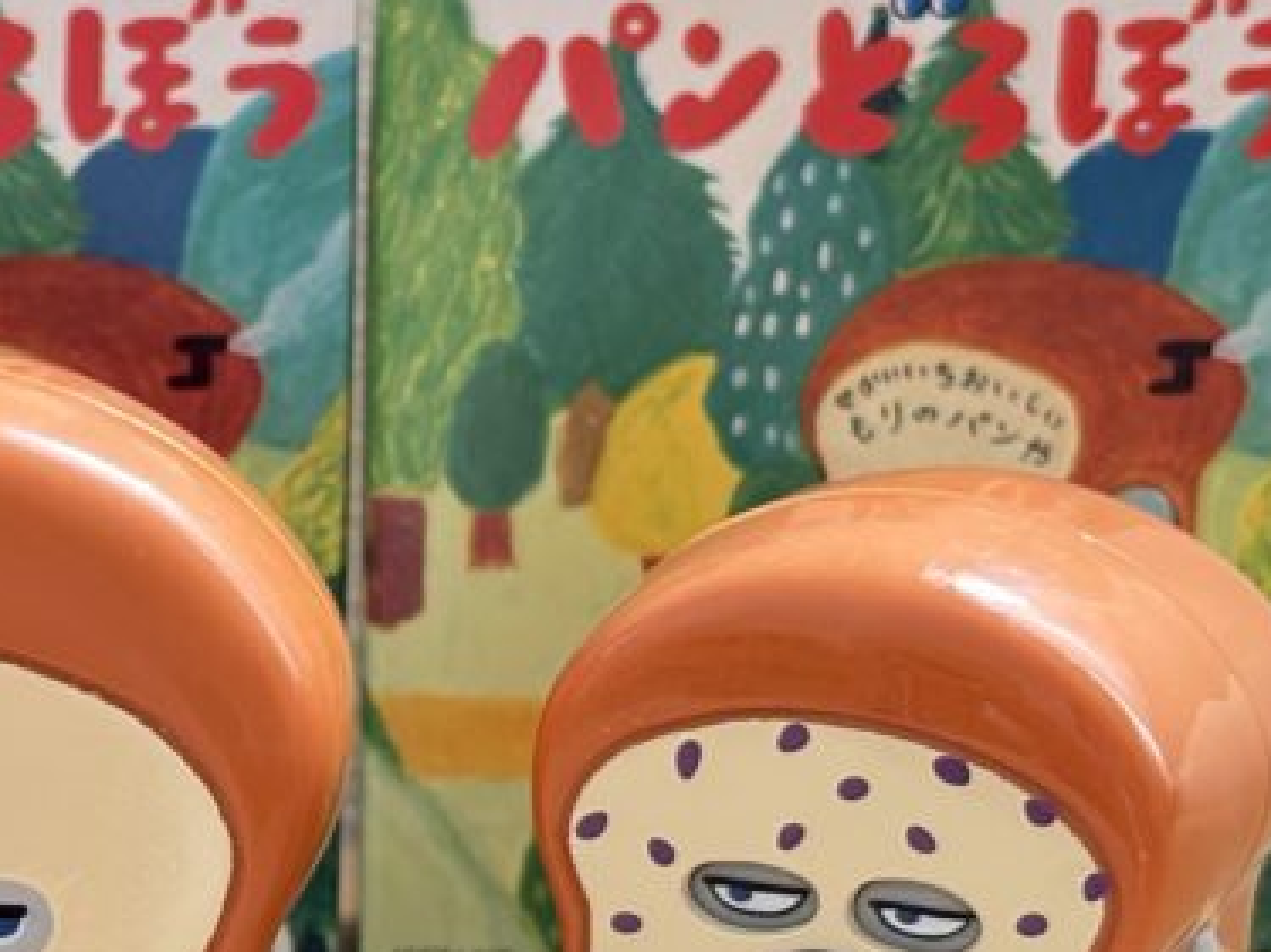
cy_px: 810
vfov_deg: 10.4
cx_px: -122
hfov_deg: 13.6
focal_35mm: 142
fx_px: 5212
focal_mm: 5.96
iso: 320
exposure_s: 1/38
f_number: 1.6
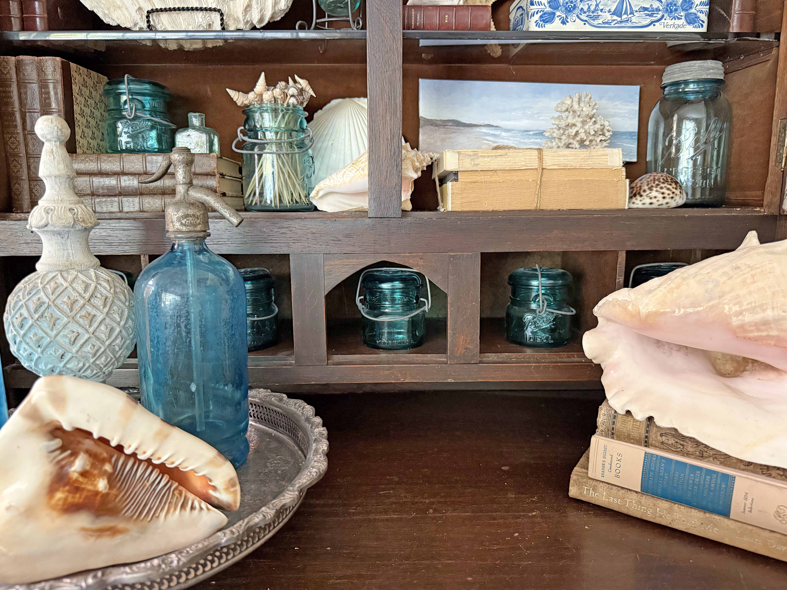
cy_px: 295
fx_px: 546
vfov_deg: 56.8
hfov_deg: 71.6
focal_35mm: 24
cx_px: 394
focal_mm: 6.76
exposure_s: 1/48
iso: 800
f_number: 1.78
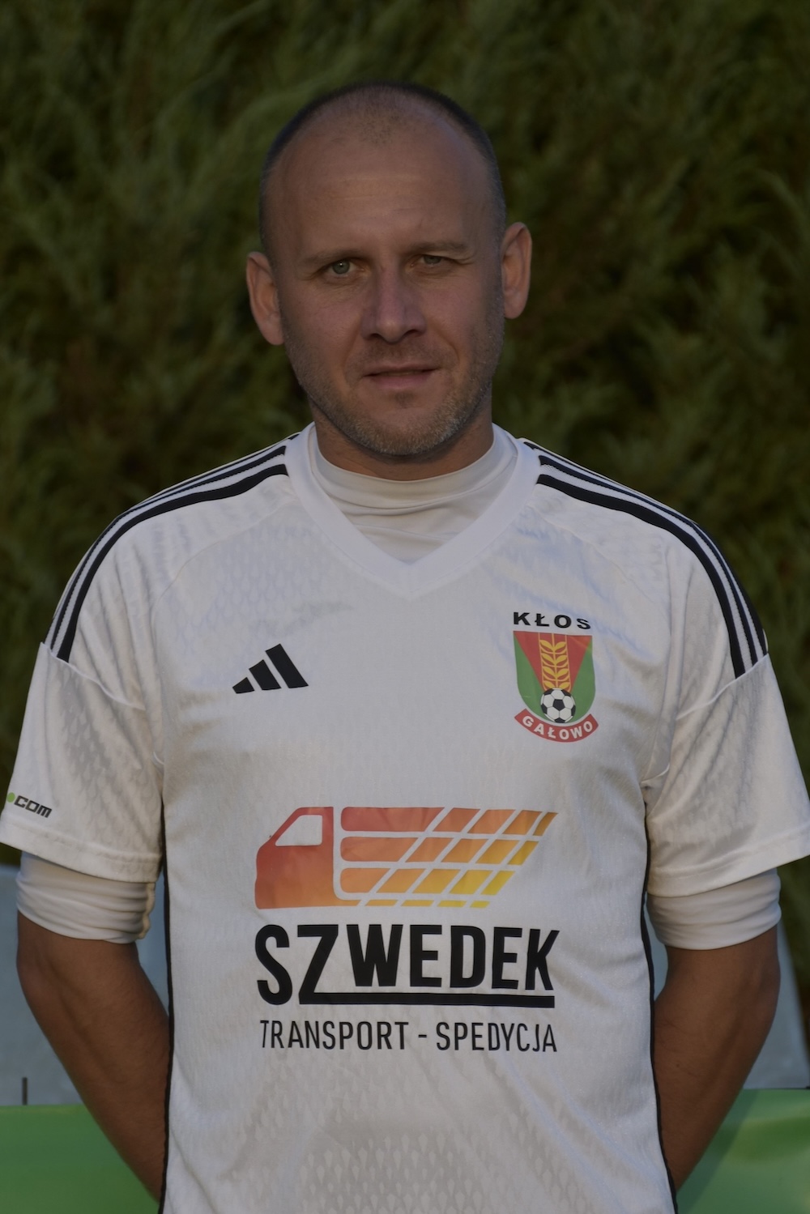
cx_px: 405
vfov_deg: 13.7
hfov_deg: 9.2
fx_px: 5060
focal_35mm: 150
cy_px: 607
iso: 125
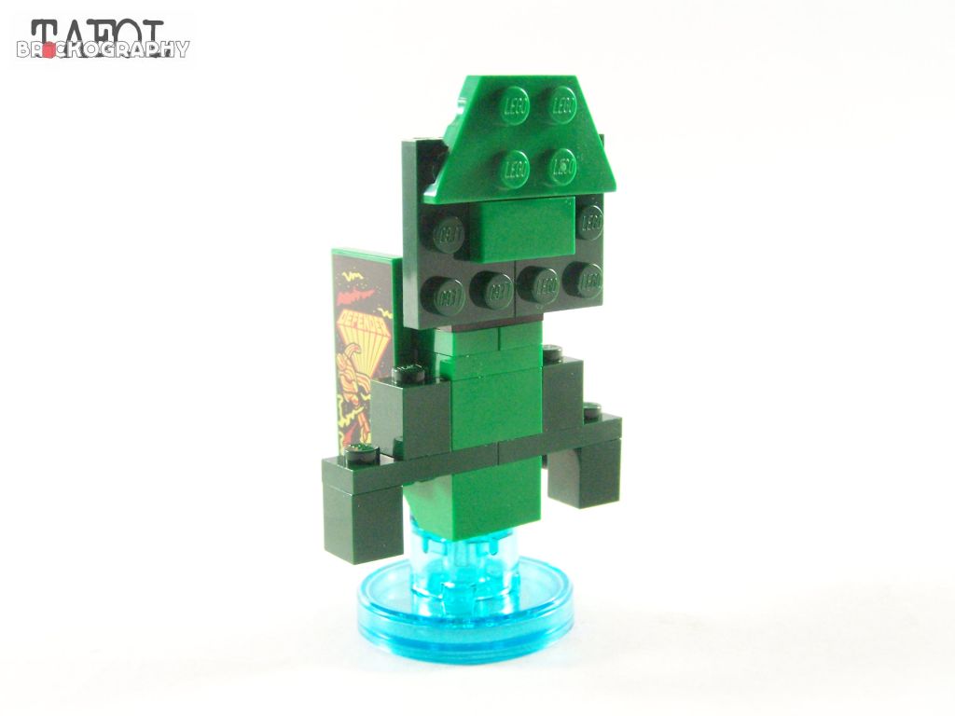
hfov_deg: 37.5
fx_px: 1407
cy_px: 358
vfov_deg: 28.6
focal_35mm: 51
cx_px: 478
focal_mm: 8.5
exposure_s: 1/45
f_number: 4
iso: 400
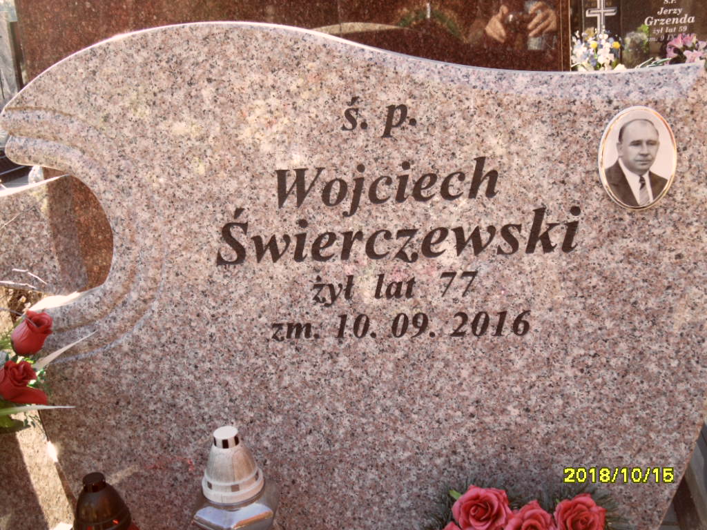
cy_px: 265
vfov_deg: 36.0
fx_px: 817
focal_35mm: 40
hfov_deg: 46.8
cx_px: 354
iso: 80
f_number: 3.6
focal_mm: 6.5
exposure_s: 1/125
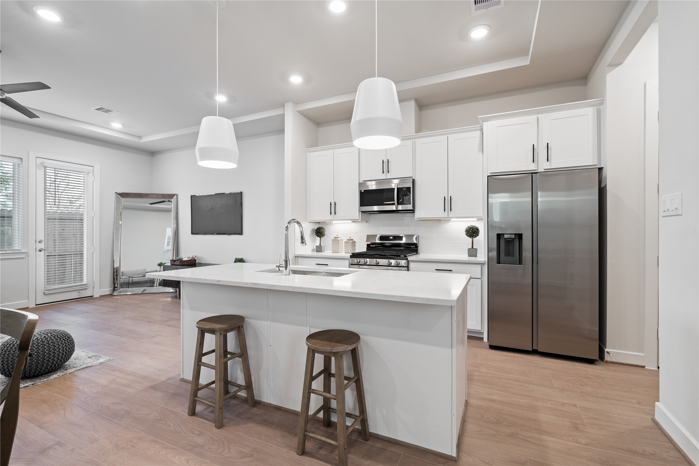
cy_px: 233
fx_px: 311
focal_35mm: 16
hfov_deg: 96.7
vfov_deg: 73.7
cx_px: 350
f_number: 9
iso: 200
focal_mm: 16
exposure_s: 1/2
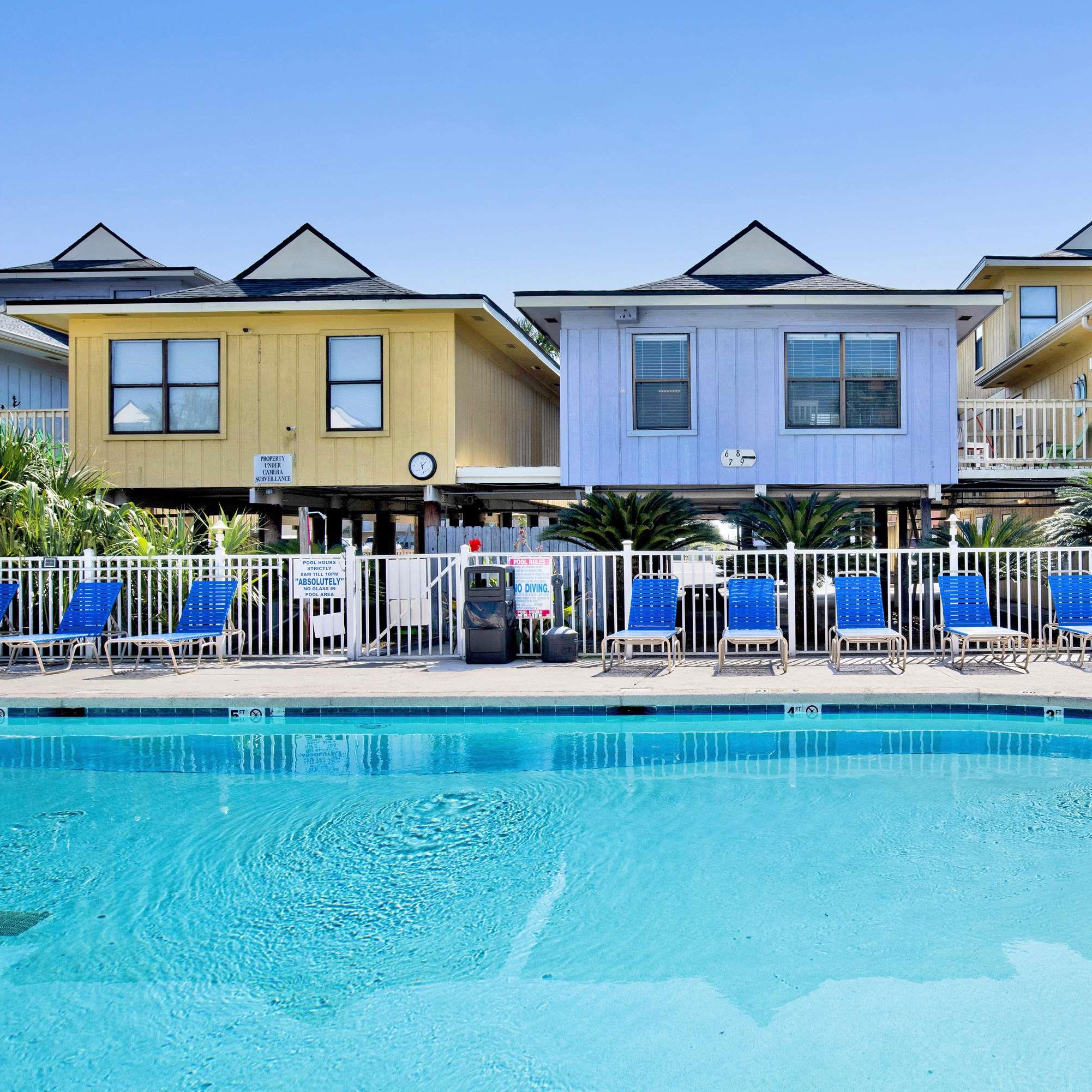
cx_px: 763
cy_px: 538
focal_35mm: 30
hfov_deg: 52.6
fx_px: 1071
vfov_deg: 54.0
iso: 200
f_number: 11
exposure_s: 1/400
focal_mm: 23
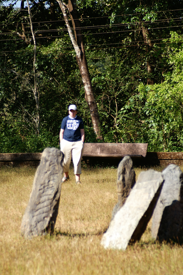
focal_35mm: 135
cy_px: 138
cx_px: 92
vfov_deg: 15.2
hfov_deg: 10.1
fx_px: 1031
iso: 100
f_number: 4.5
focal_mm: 90
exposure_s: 1/640
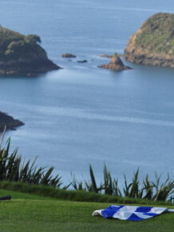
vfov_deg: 5.6
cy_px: 8
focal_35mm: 356
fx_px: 2382
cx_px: -134
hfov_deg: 4.1
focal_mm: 70
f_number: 8
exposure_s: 1/400
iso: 320
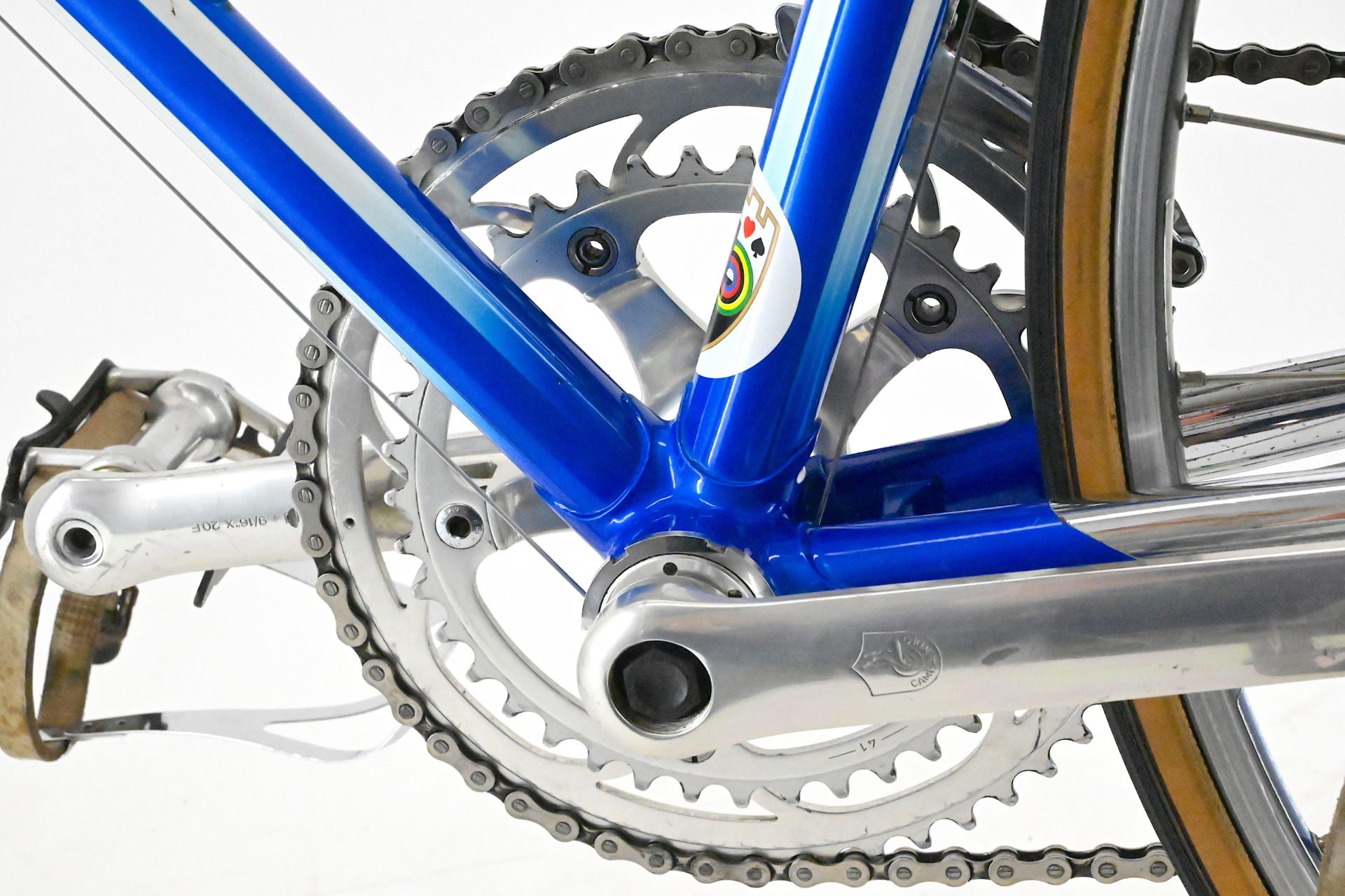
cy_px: 448
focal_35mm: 70
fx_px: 2614
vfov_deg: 19.4
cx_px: 672
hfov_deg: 28.9
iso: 40000
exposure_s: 1/640
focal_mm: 70
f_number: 20
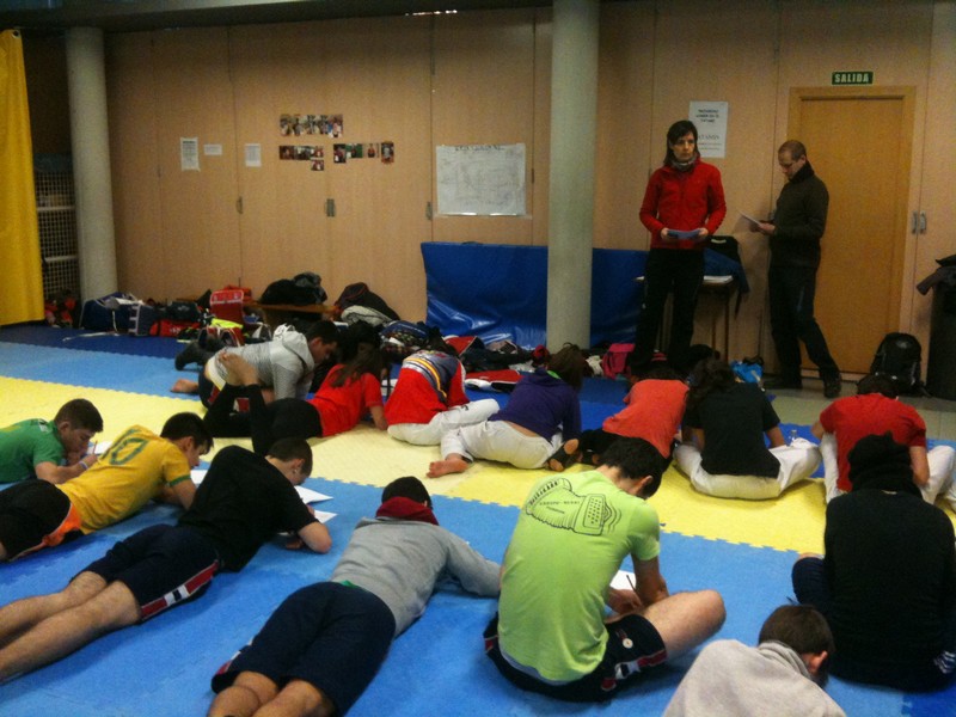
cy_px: 358
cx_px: 478
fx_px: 967
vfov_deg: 40.7
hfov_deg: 52.6
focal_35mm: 35
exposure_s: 1/17
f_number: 2.8
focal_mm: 3.85
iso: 250
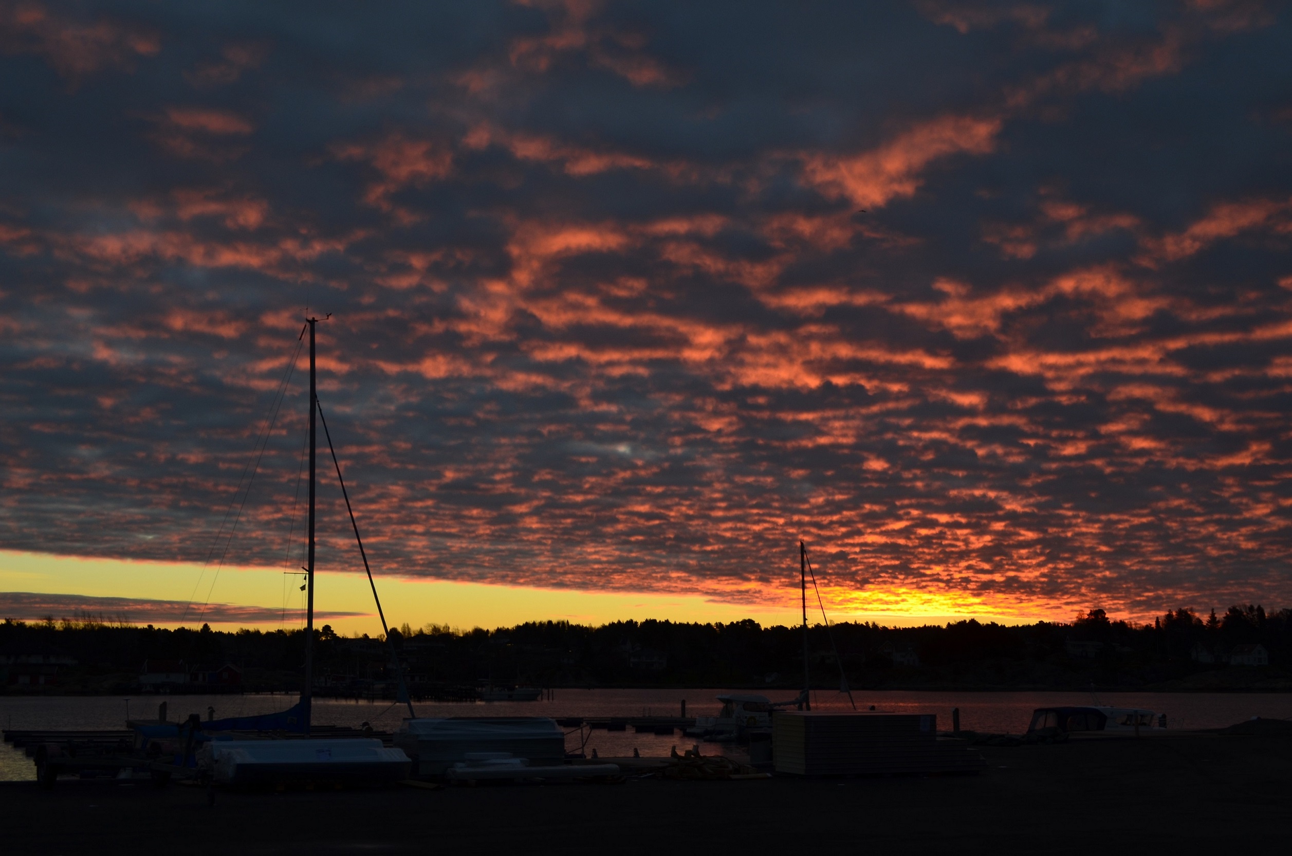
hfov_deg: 41.2
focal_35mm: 48
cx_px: 646
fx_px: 1719
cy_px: 428
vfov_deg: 28.0
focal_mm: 32
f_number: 10
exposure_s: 1/60
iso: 200
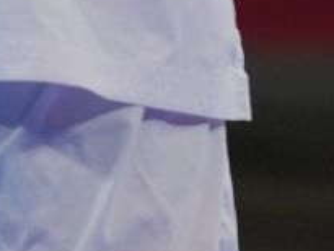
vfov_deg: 0.9
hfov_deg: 1.2
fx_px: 16316
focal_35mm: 1690
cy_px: -624
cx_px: -401
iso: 500
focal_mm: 200
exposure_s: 1/1000
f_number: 2.8
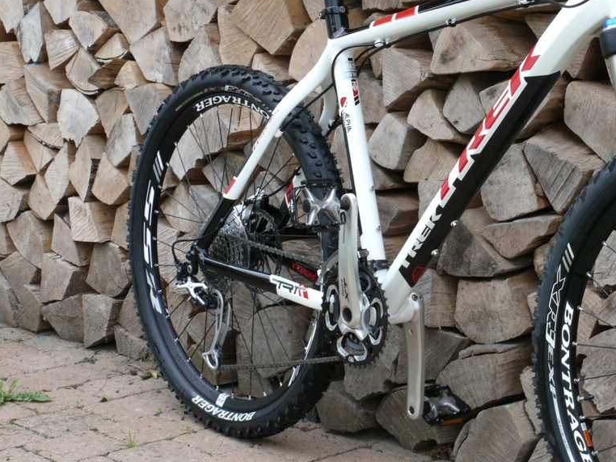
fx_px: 1494
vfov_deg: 17.6
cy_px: 223
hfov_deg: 22.9
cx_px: 515
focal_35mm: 84
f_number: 4
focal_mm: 10.5
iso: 100
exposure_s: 1/100
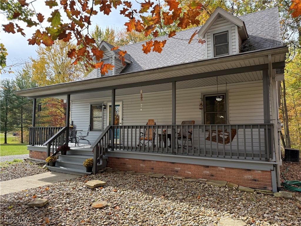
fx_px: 209
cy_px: 113
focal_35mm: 24
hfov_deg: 71.6
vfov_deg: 56.8
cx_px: 150
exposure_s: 1/992
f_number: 1.78
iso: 100
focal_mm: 6.76
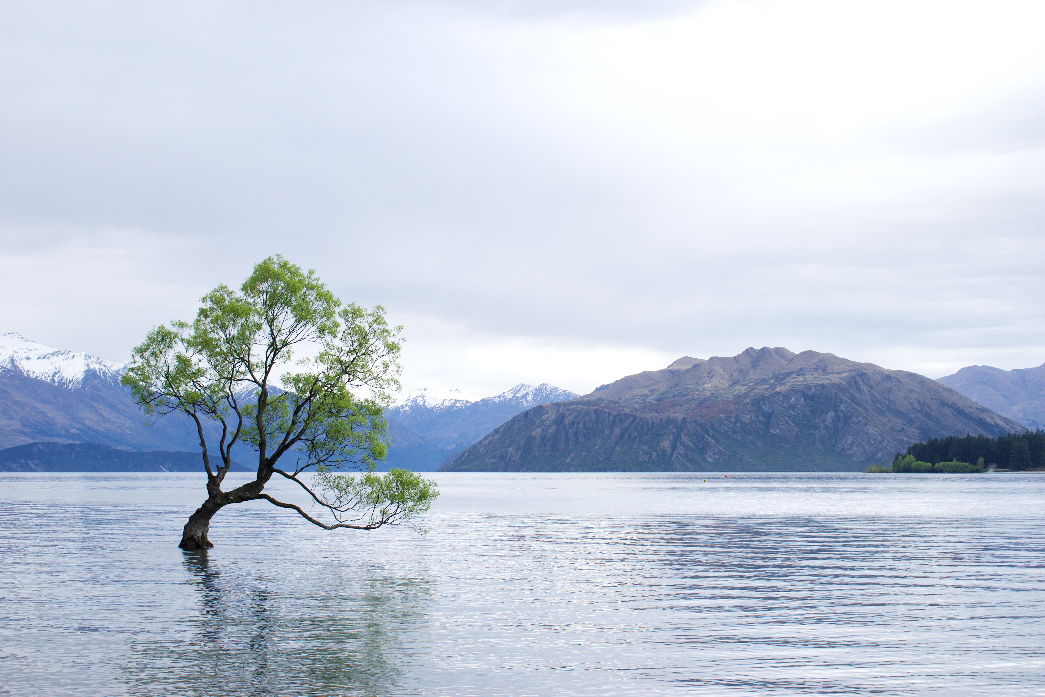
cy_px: 348
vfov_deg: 25.8
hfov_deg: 37.9
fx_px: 1524
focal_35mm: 52
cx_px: 522
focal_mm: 35
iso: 200
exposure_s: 1/320
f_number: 9
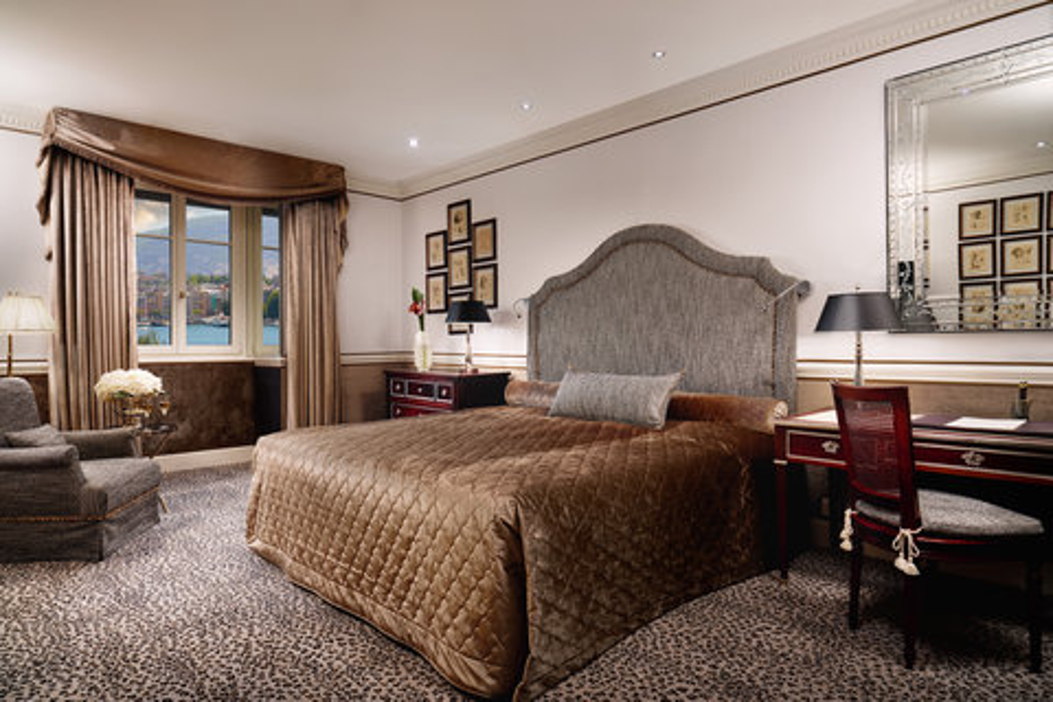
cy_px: 351
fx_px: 614
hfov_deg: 81.2
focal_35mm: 21
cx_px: 526
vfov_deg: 59.5
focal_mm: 21
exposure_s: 1/250
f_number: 16
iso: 50
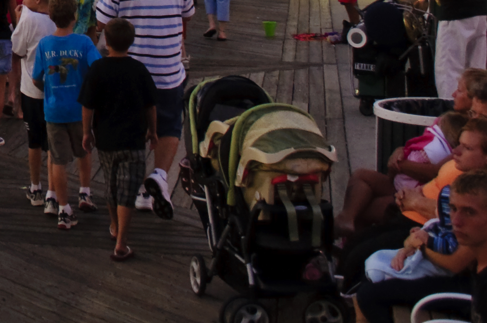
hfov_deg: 16.9
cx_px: -236
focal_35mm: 110
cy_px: -288
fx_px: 1486
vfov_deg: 11.4
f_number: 4.5
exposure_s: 1/80
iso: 400
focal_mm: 18
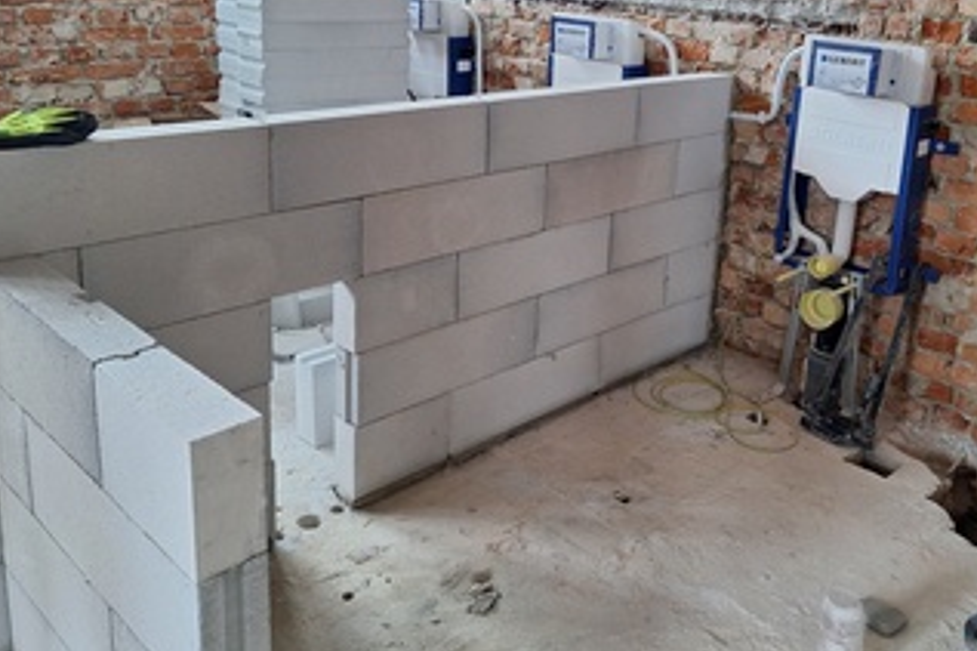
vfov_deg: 38.2
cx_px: 570
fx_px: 922
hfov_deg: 55.5
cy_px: 191
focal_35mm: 34
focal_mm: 5.54
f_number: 1.8
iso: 160
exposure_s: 1/50
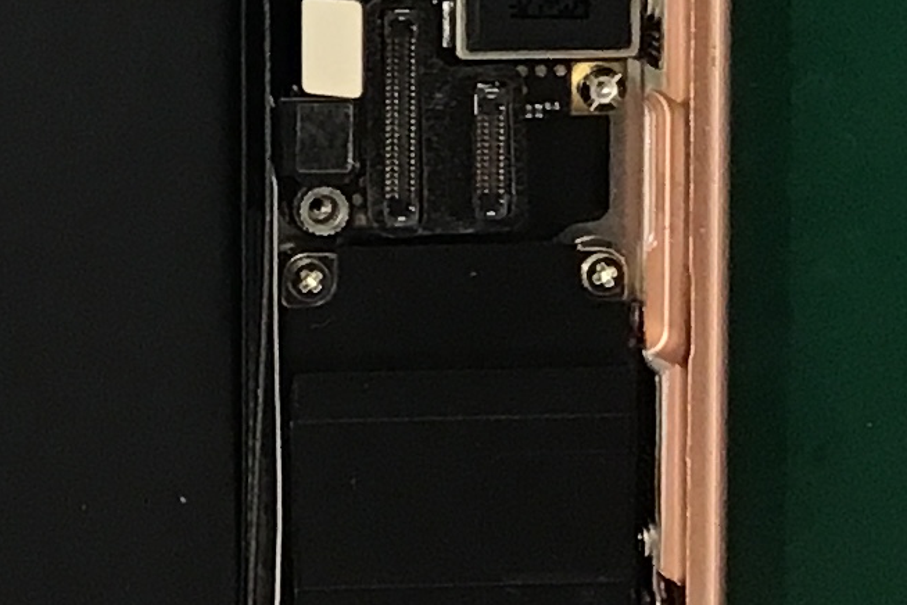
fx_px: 4056
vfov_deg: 8.3
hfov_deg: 11.8
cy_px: -377
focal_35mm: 161
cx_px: -691
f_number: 2.4
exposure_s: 1/30
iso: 50
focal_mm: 3.3
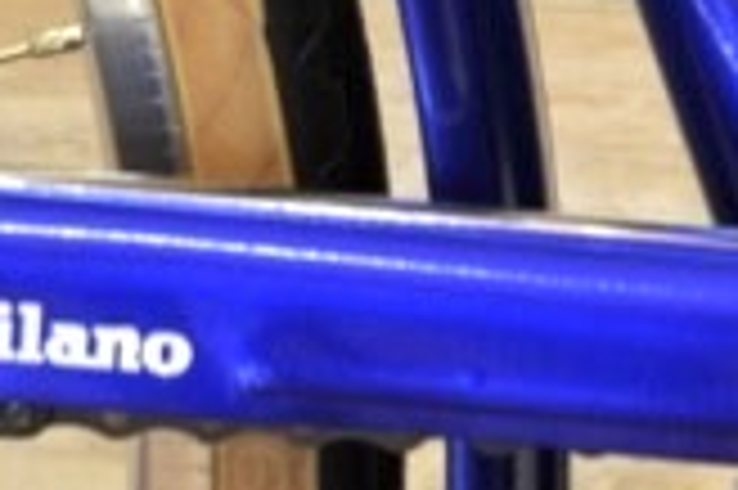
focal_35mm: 767
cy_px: 589
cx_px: -126
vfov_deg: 1.8
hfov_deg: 2.7
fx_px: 15708
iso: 800
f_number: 11
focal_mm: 105
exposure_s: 1/5
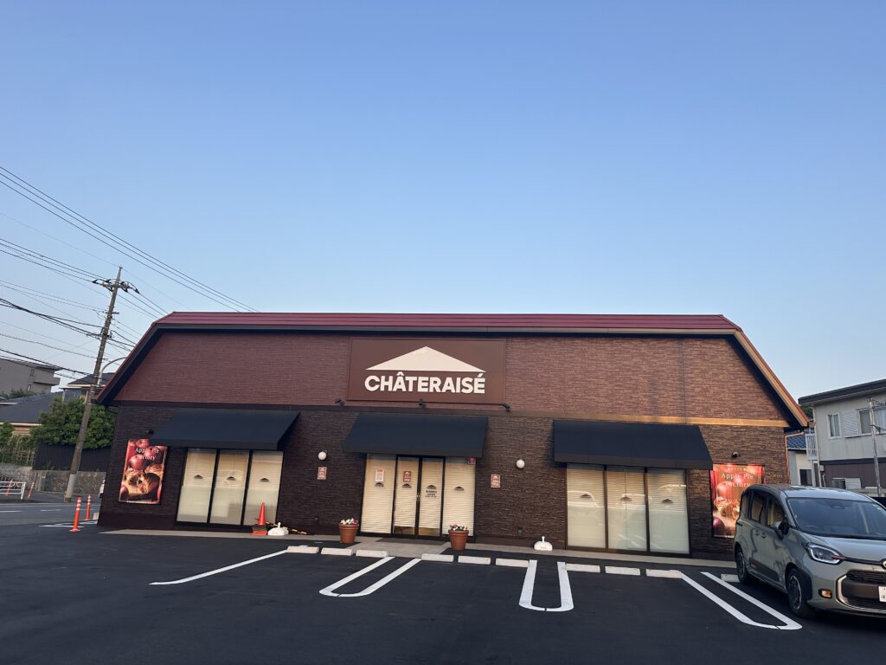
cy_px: 332
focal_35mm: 24
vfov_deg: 56.8
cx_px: 443
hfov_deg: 71.6
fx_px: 614
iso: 80
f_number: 1.78
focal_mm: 6.86
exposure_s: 1/962
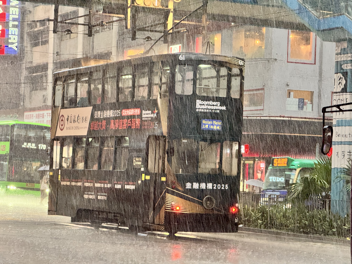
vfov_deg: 12.3
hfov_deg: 16.4
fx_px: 1220
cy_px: 132
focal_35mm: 120
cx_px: 176
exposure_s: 1/50
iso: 250
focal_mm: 15.66
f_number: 2.8
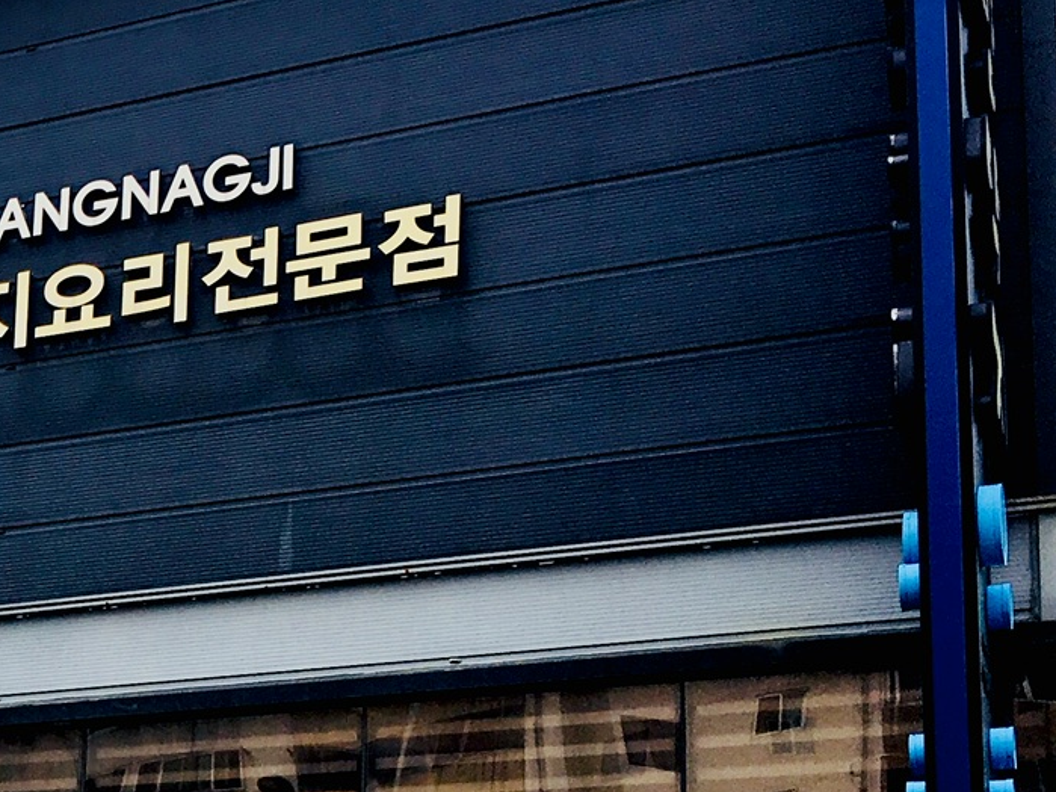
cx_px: -418
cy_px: 868
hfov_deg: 20.5
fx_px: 2593
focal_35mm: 85
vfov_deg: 16.8
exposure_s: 1/916
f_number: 2.2
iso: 25
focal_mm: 4.15
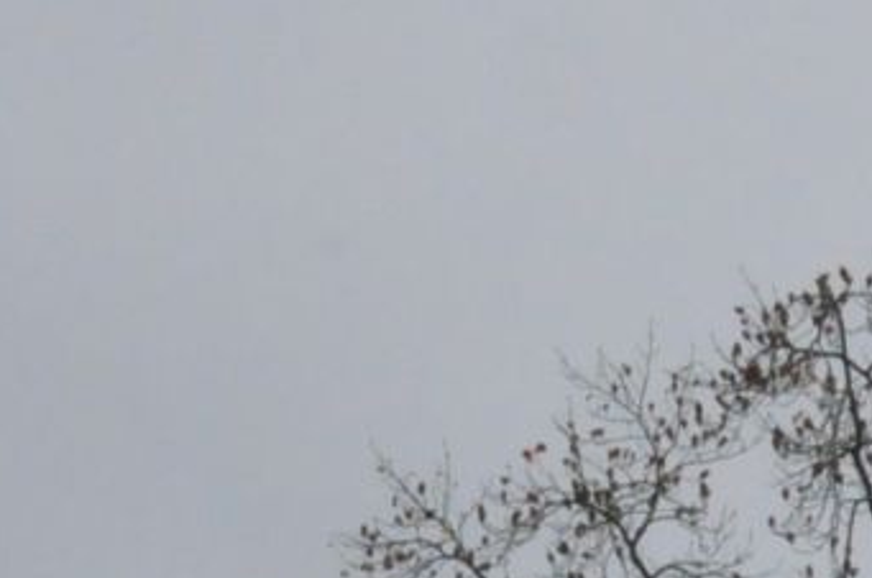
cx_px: 401
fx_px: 3675
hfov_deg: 13.5
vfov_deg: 8.9
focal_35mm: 152
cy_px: 602
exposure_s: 1/1600
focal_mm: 18
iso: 3200
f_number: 20
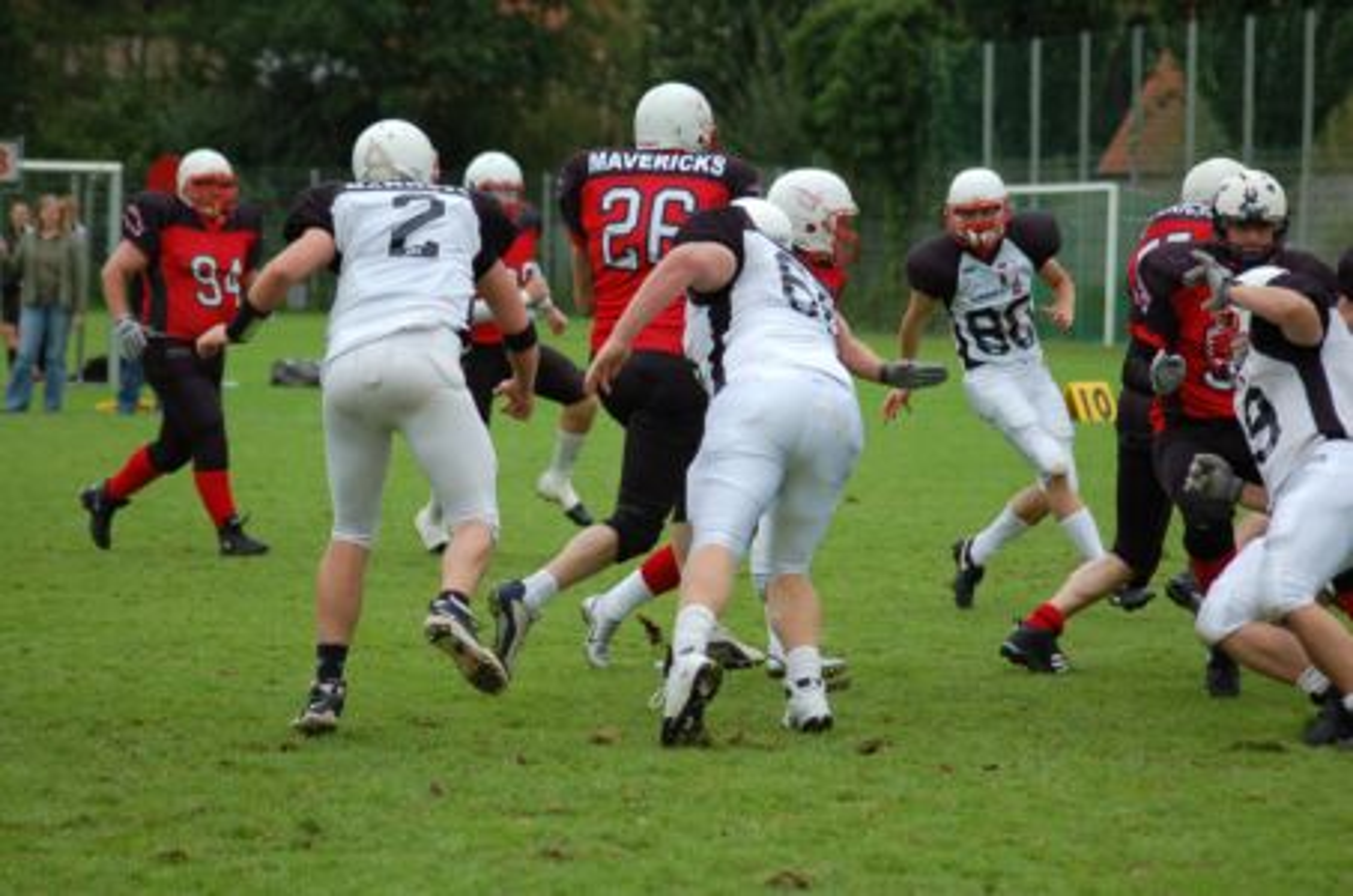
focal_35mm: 165
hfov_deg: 12.5
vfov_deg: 8.3
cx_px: 676
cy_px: 448
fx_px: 6188
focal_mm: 110
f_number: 4.2
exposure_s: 1/800
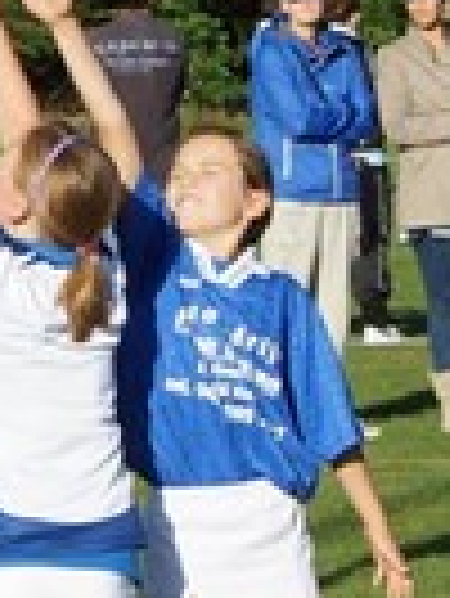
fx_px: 6727
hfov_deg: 3.8
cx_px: -14
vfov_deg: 5.1
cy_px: -45
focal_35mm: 389
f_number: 5.6
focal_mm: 35
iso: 100
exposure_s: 1/500
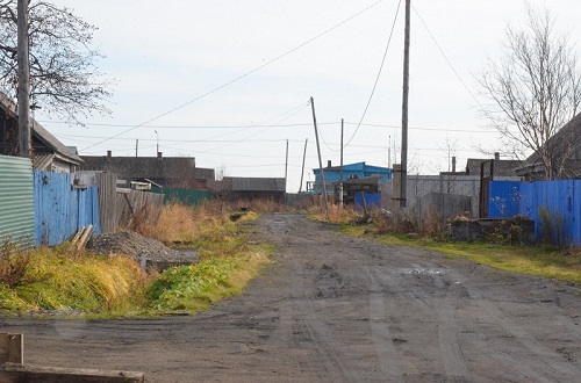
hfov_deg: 23.5
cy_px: 192
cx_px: 290
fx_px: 1400
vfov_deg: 15.6
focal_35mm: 87
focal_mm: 58
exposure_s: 1/250
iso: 2000
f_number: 32
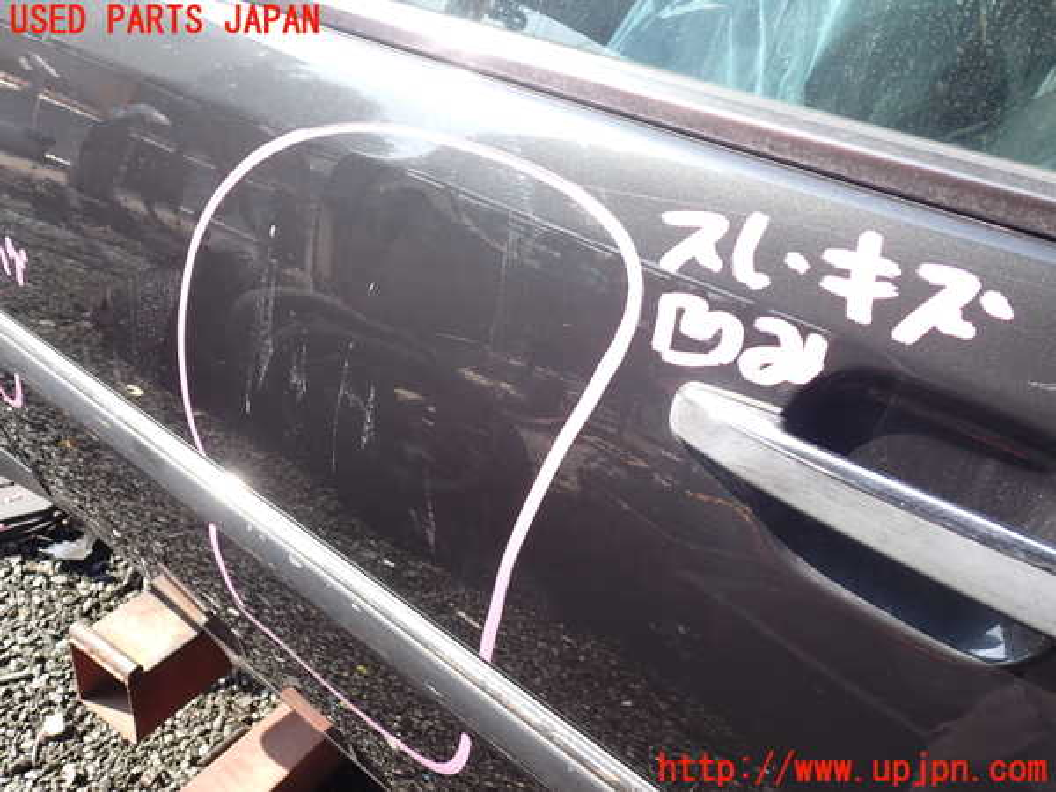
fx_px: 915
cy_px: 396
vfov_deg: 46.8
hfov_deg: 60.0
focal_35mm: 30
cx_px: 528
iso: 100
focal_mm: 5.4
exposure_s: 1/200
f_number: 3.2
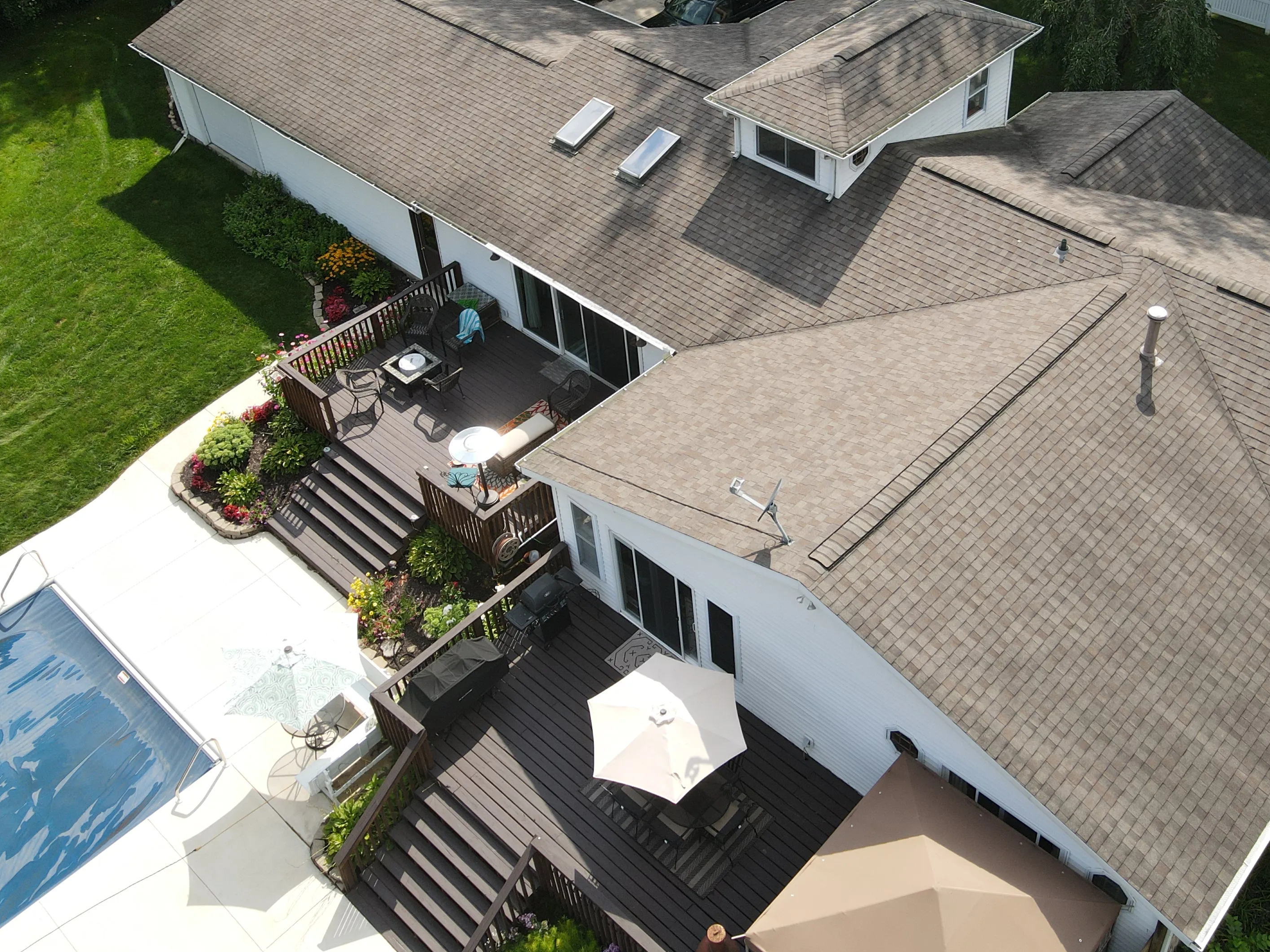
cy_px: 304
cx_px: 755
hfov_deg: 53.6
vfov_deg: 41.2
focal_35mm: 34
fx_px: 1247
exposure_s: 1/400
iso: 100
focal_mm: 4.5
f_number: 2.8
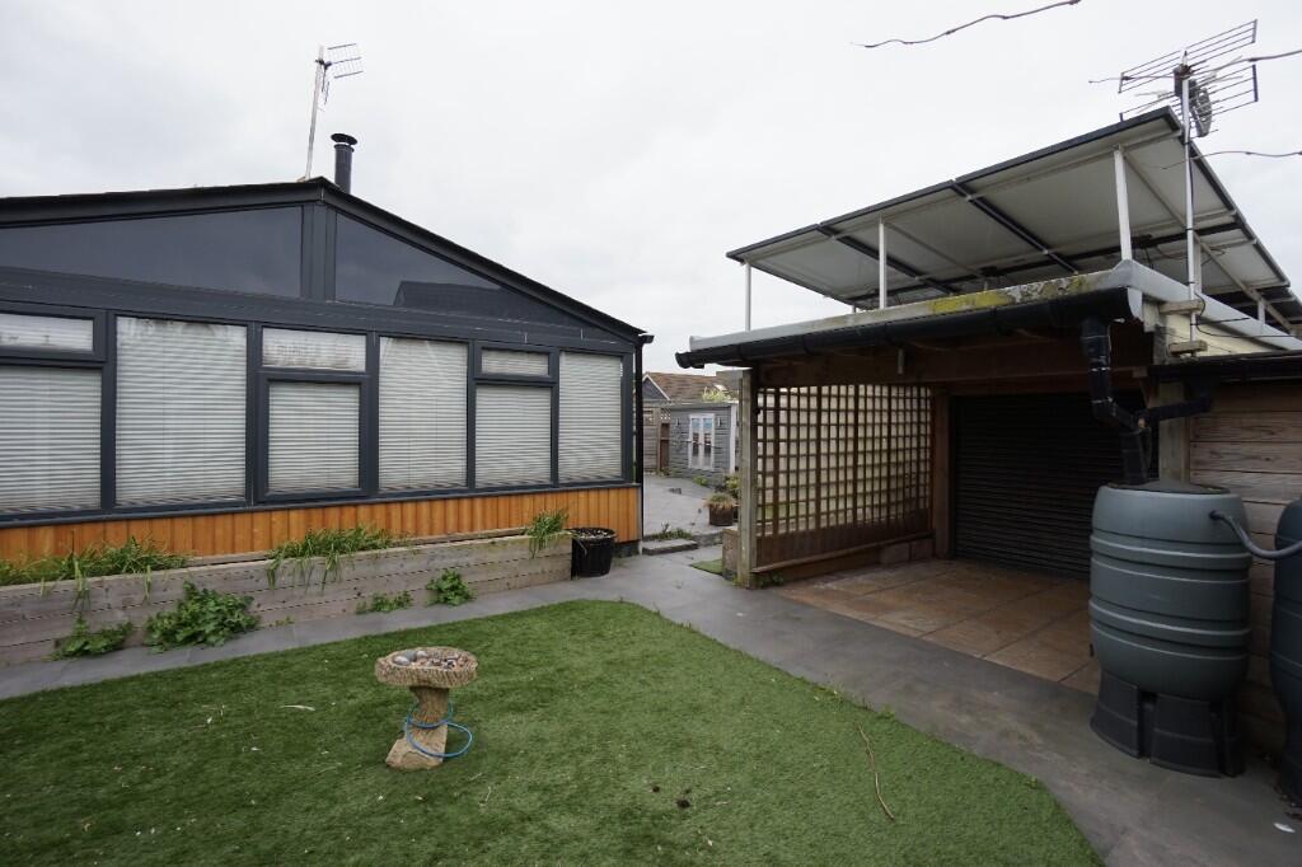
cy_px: 434
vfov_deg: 77.3
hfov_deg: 100.4
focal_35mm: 15
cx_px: 651
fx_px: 542
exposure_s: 1/100
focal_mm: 10
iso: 100
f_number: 8
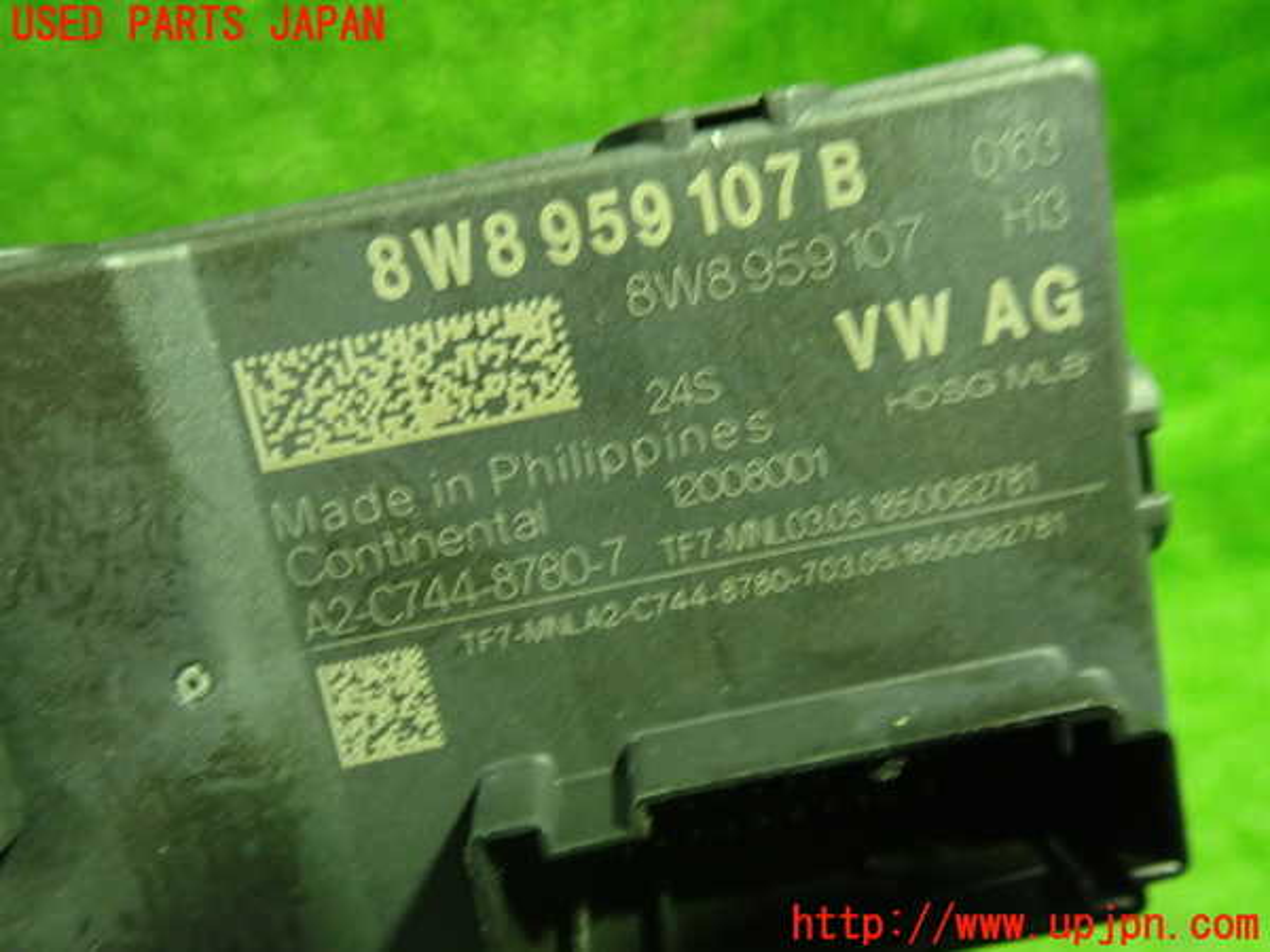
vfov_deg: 46.8
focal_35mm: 30
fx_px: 1101
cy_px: 476
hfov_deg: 60.0
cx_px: 635
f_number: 2.3
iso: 640
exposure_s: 1/30
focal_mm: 5.4
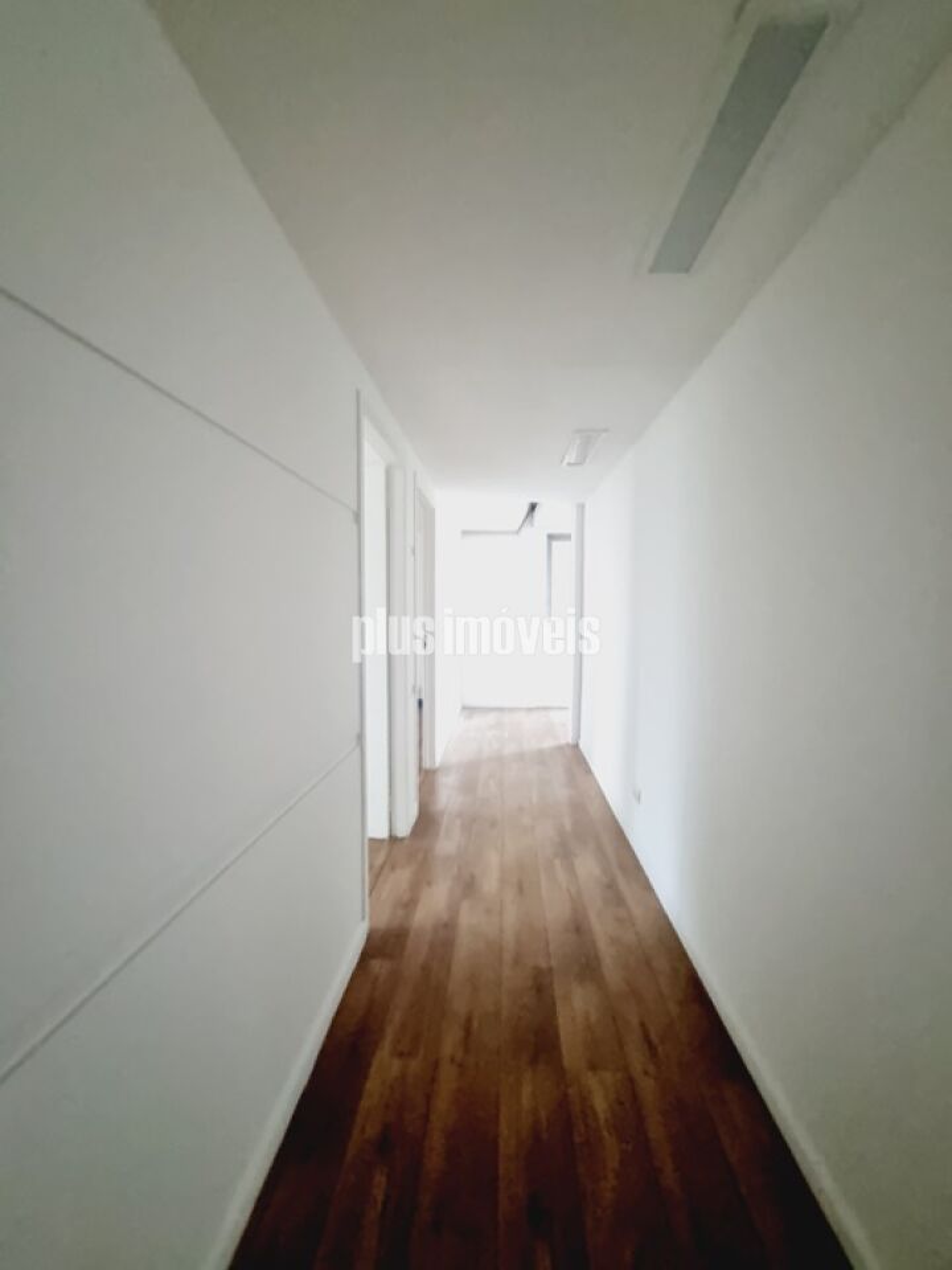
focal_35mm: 13
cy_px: 635
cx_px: 476
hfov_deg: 89.9
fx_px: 477
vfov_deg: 106.2
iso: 400
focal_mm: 1.74
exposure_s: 1/30
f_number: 2.2
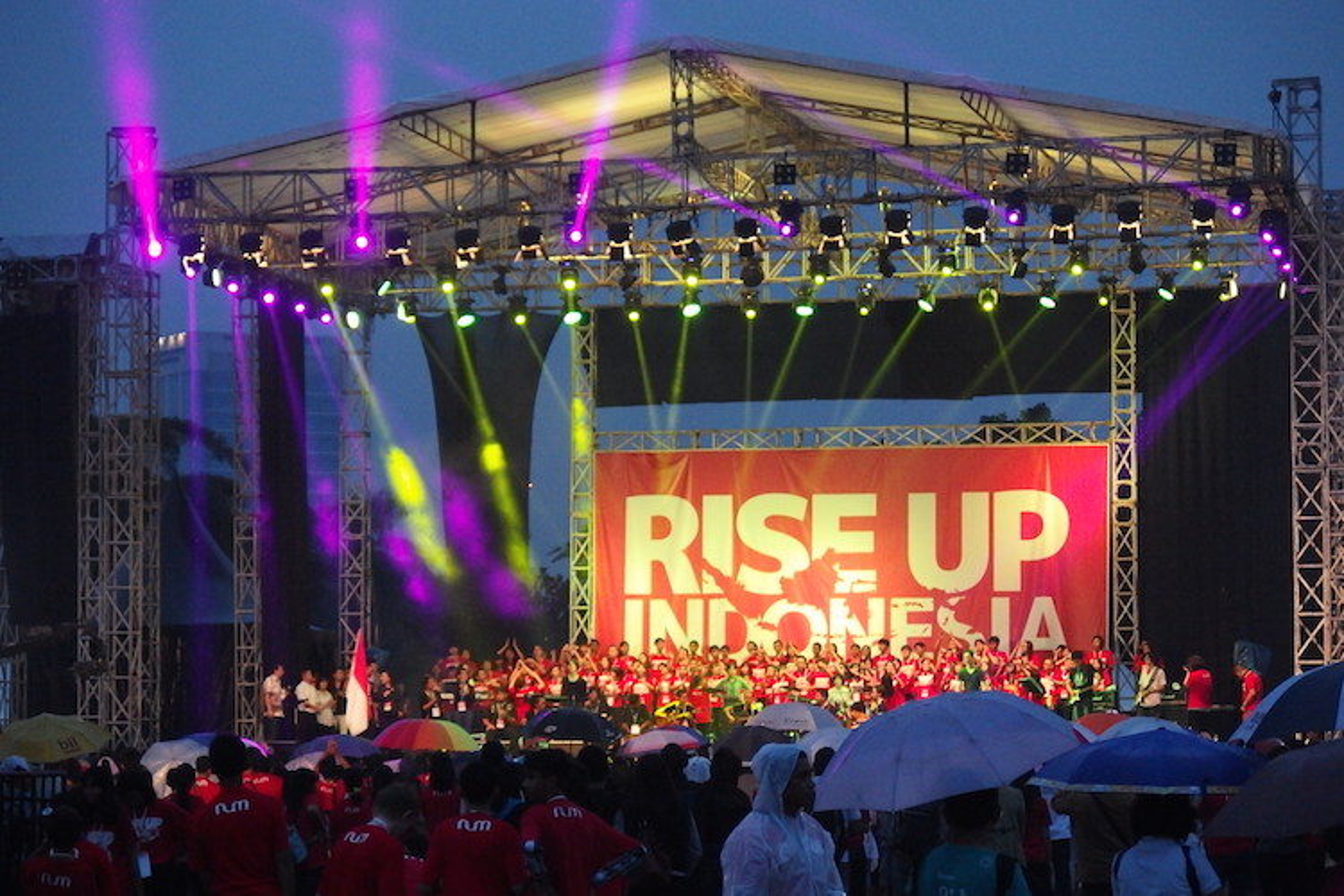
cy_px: 448
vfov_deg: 11.7
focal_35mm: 117
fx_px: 4368
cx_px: 672
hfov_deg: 17.5
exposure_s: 1/125
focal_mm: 21
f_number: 2.6
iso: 1000
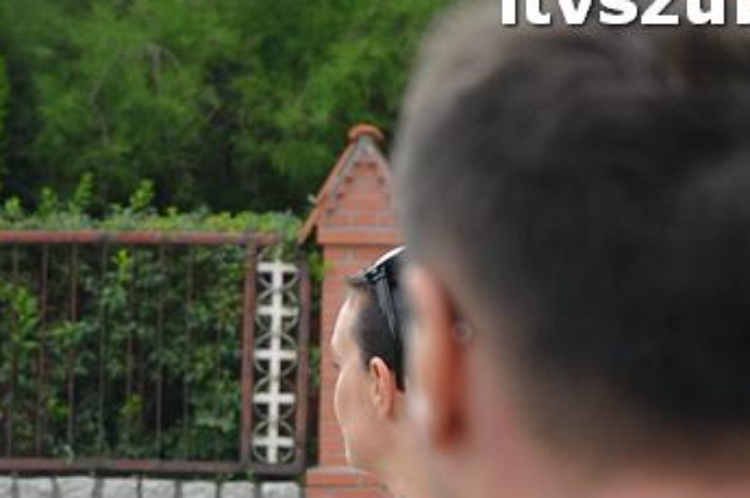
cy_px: 547
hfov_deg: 7.9
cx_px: 65
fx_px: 5388
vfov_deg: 5.3
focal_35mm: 259
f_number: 6.3
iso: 800
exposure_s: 1/640
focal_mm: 70
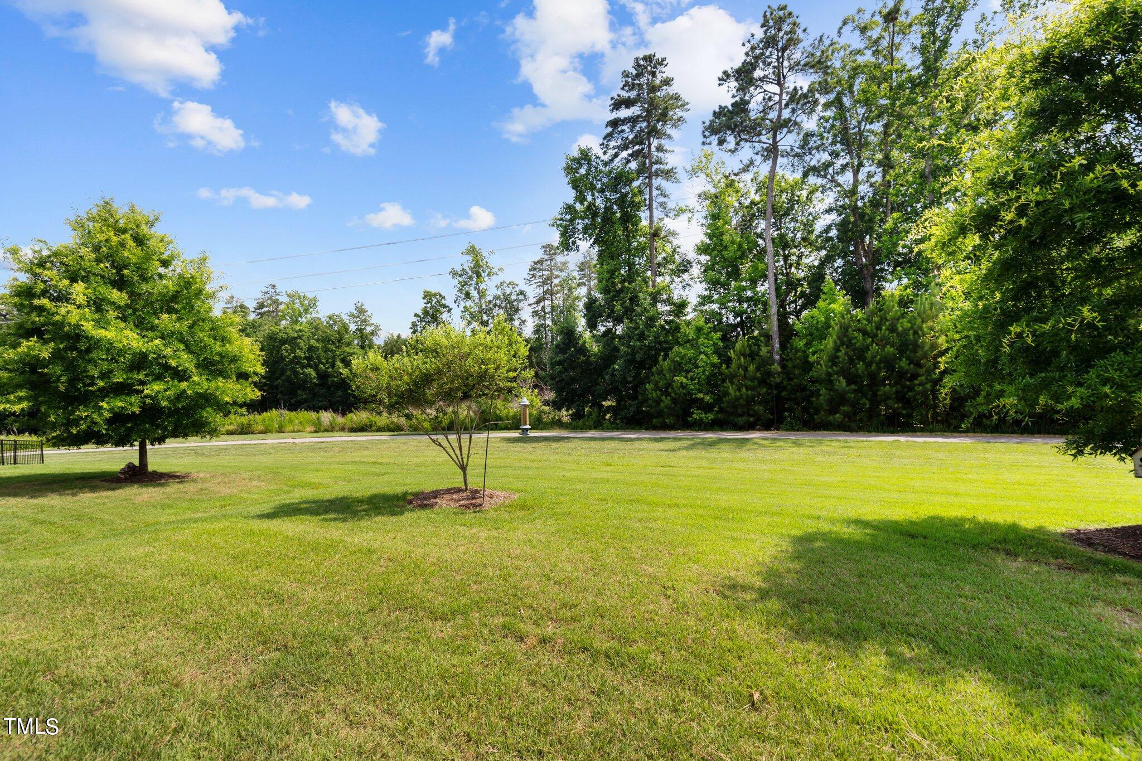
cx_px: 571
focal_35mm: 16
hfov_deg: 96.7
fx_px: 507
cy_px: 380
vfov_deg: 73.7
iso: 100
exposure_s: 1/90
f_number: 5.6
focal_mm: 16
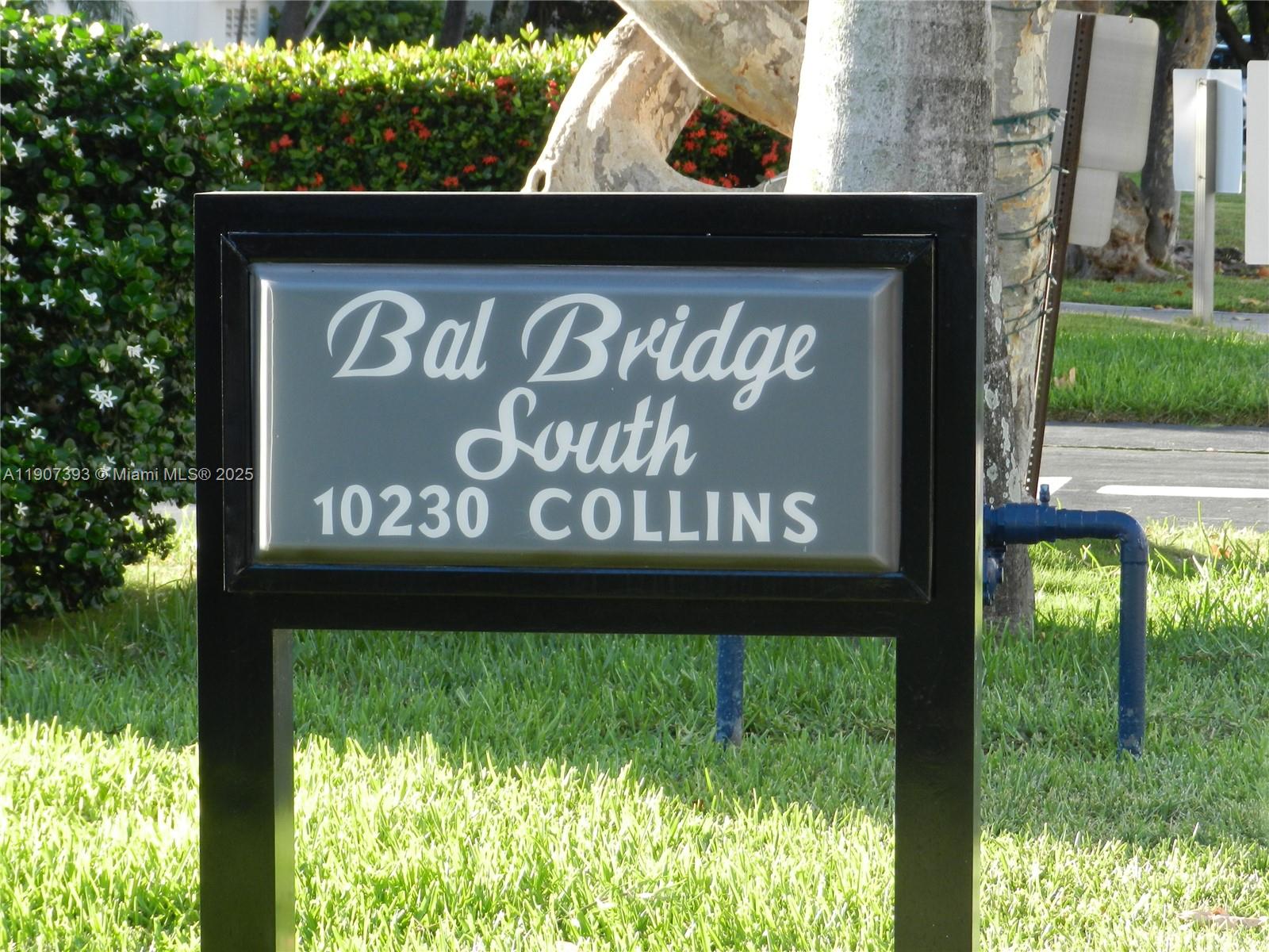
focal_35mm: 145
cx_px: 634
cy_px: 476
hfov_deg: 13.6
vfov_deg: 10.2
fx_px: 5316
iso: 160
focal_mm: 25.7
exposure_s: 1/100
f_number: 5.1
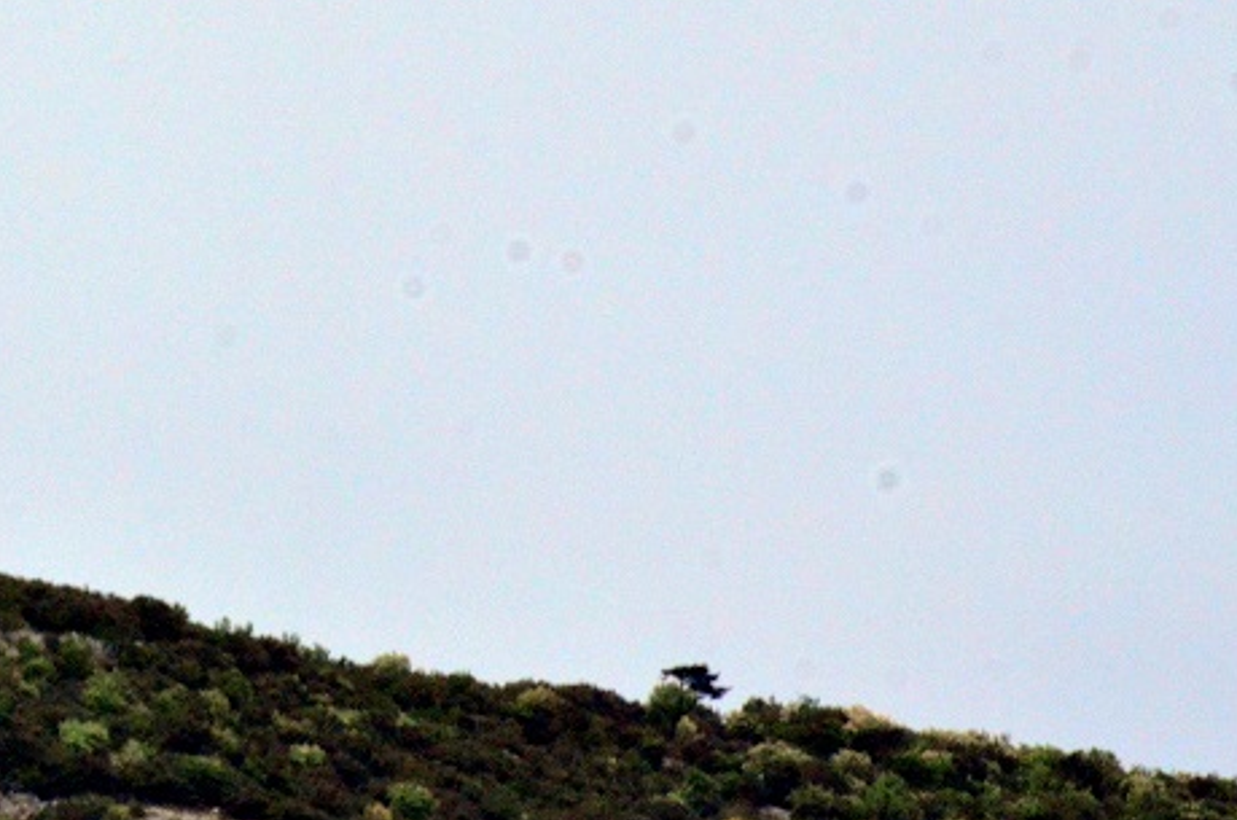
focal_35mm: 814
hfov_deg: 2.5
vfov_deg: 1.7
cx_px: 69
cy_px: 246
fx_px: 27921
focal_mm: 250
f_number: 14
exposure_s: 1/4000
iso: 3200
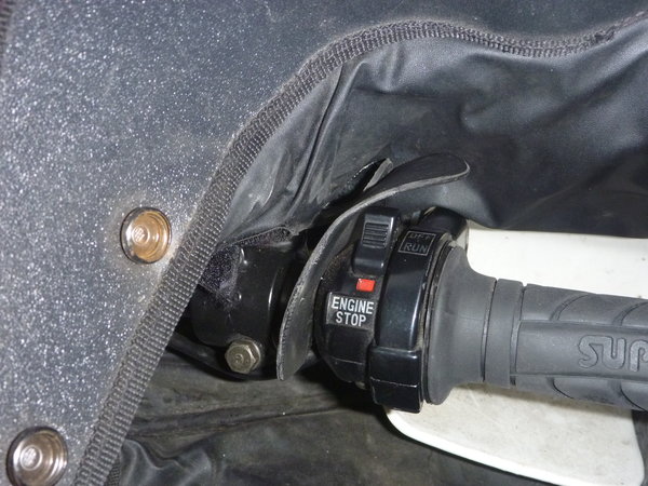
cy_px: 243
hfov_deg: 45.8
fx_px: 768
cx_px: 324
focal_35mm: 41
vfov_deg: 35.1
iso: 320
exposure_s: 1/30
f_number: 4.2
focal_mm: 7.4
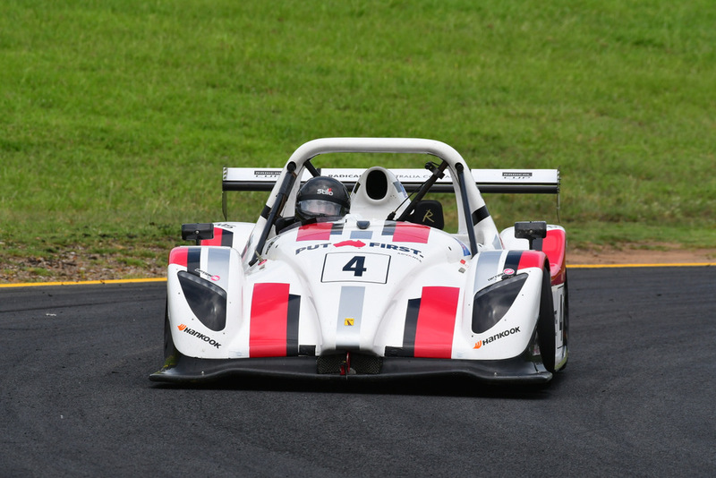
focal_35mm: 615
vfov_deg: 2.2
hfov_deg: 3.4
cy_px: 239
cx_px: 358
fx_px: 12235
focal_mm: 410
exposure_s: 1/640
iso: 400
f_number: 11
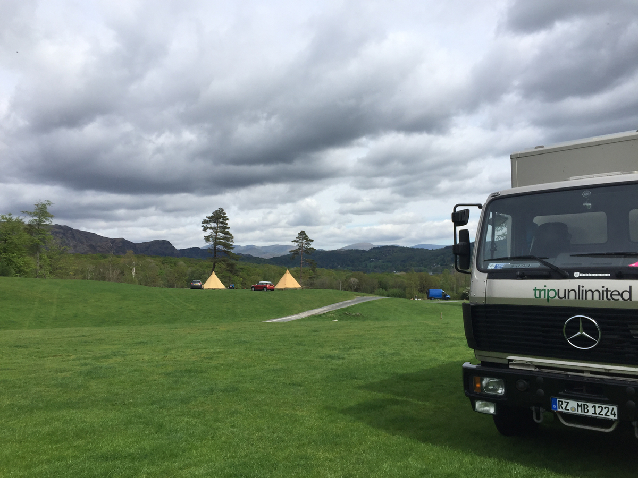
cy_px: 239
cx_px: 319
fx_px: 534
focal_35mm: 29
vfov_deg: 48.2
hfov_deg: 61.7
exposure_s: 1/2326
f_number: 2.2
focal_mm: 4.15
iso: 32
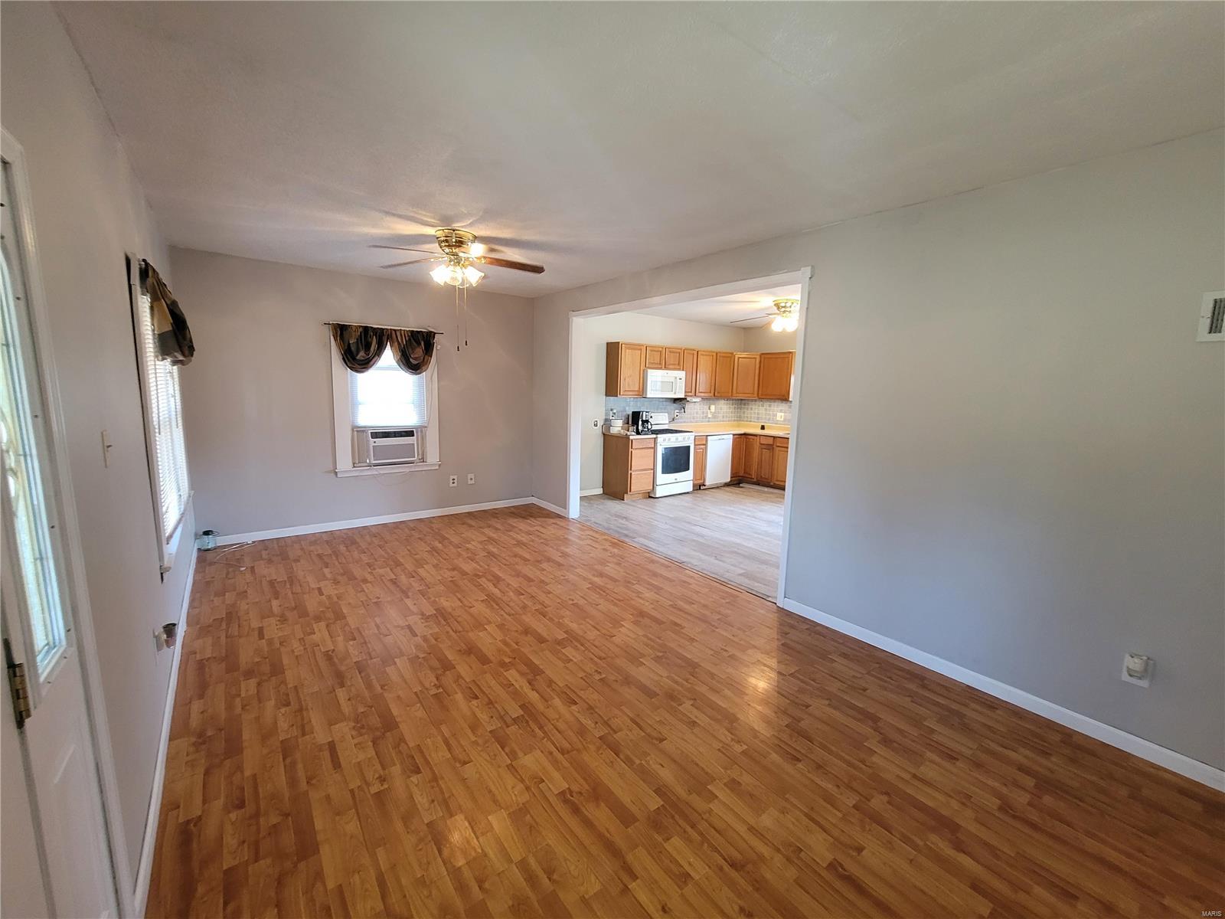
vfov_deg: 89.9
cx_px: 612
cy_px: 460
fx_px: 460
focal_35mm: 13
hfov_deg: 106.2
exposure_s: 1/40
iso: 320
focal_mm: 2.2
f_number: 2.2
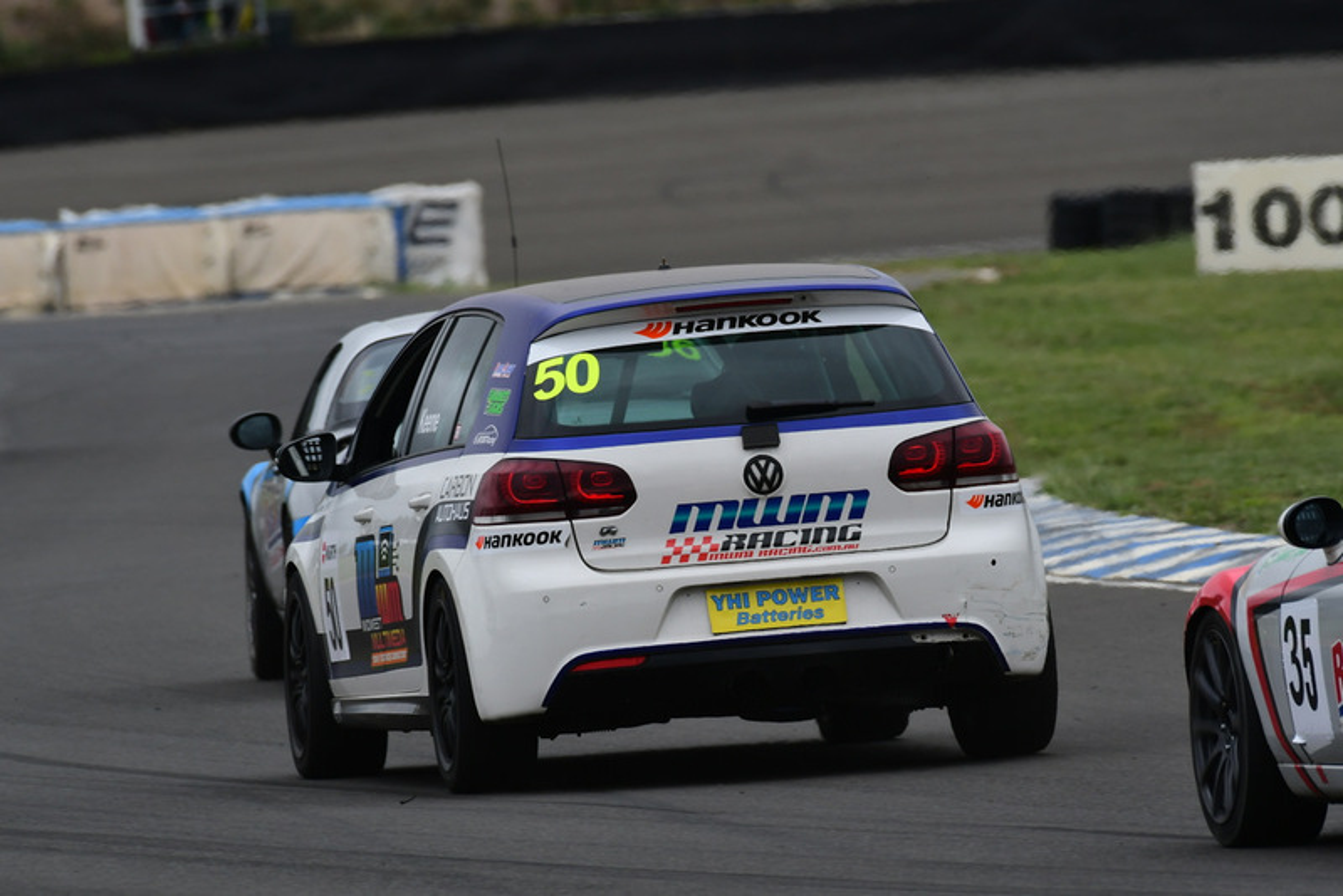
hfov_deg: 2.9
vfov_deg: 1.9
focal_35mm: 720
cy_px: 448
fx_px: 26868
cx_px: 672
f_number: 10
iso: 320
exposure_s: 1/640
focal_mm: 480
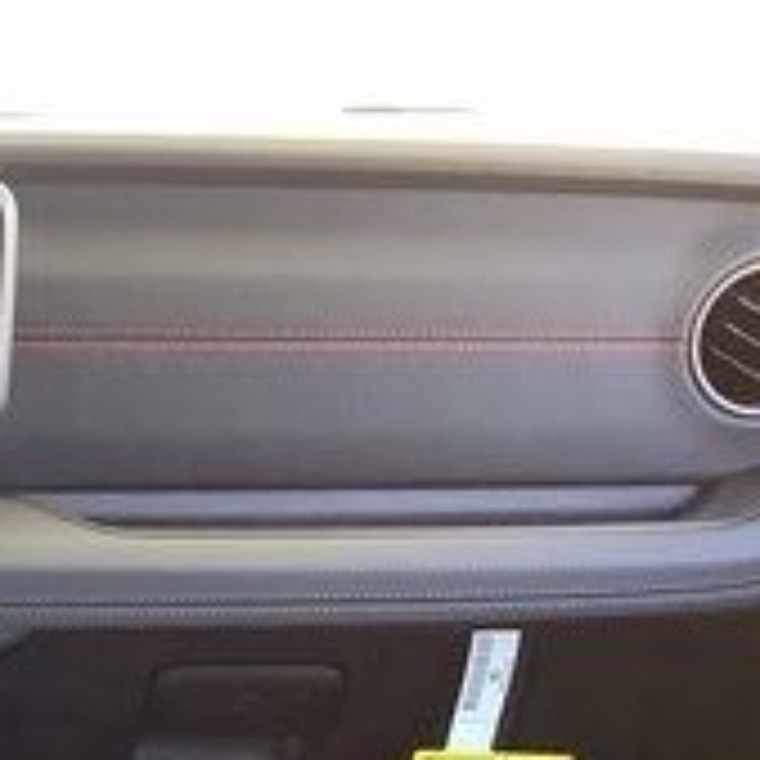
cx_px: -450
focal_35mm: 104
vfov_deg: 16.7
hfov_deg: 15.2
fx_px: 2583
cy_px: 526
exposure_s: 1/50
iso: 160
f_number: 2.4
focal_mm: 3.3
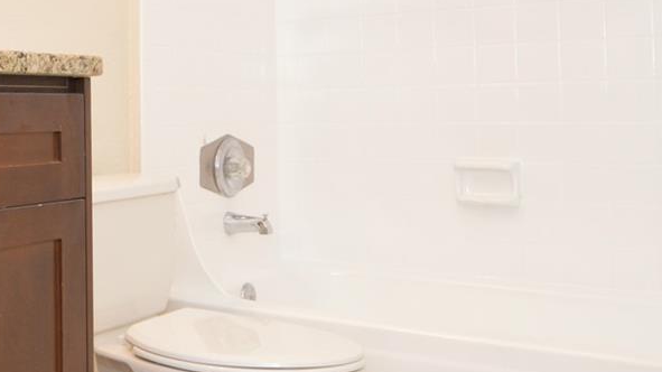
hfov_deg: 37.8
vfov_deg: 23.3
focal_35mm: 51
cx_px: 62
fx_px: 895
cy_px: 106
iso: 450
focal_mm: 12
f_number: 4
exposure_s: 1/60
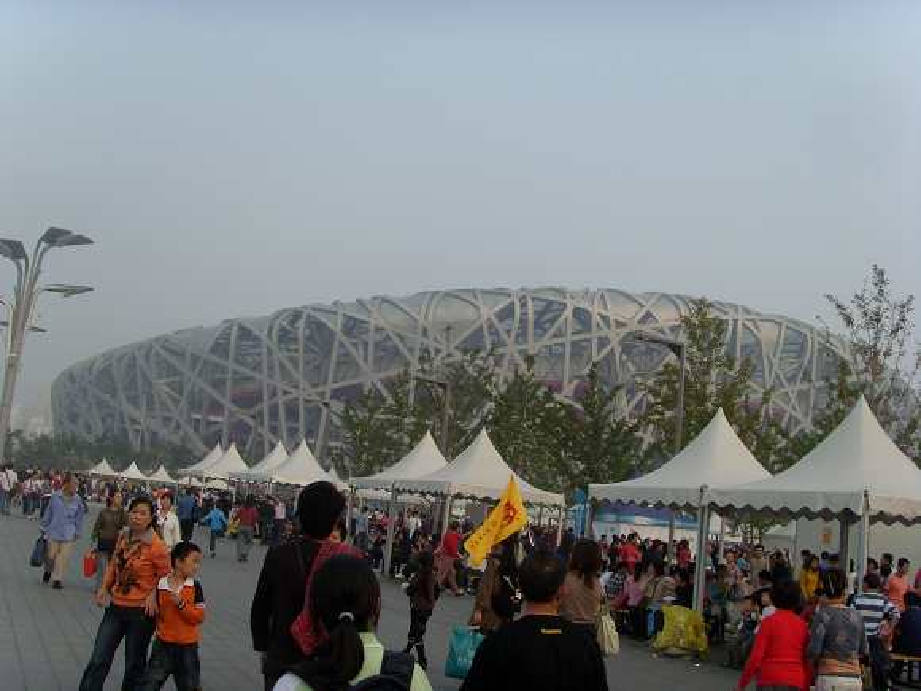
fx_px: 958
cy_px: 346
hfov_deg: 51.4
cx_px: 460
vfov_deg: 39.7
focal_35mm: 36
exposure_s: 1/180
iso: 80
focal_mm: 6
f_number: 5.5
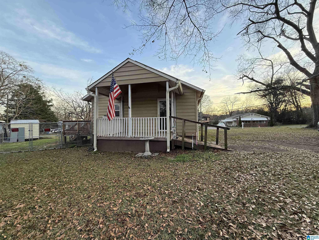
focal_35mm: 14
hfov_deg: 102.1
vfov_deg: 85.7
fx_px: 129
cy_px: 120
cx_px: 160
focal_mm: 2.22
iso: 100
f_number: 2.2
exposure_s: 1/99
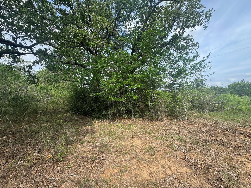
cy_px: 94
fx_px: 102
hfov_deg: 102.1
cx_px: 126
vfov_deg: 85.7
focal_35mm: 14
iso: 40
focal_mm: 2.22
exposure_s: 1/501
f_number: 2.2
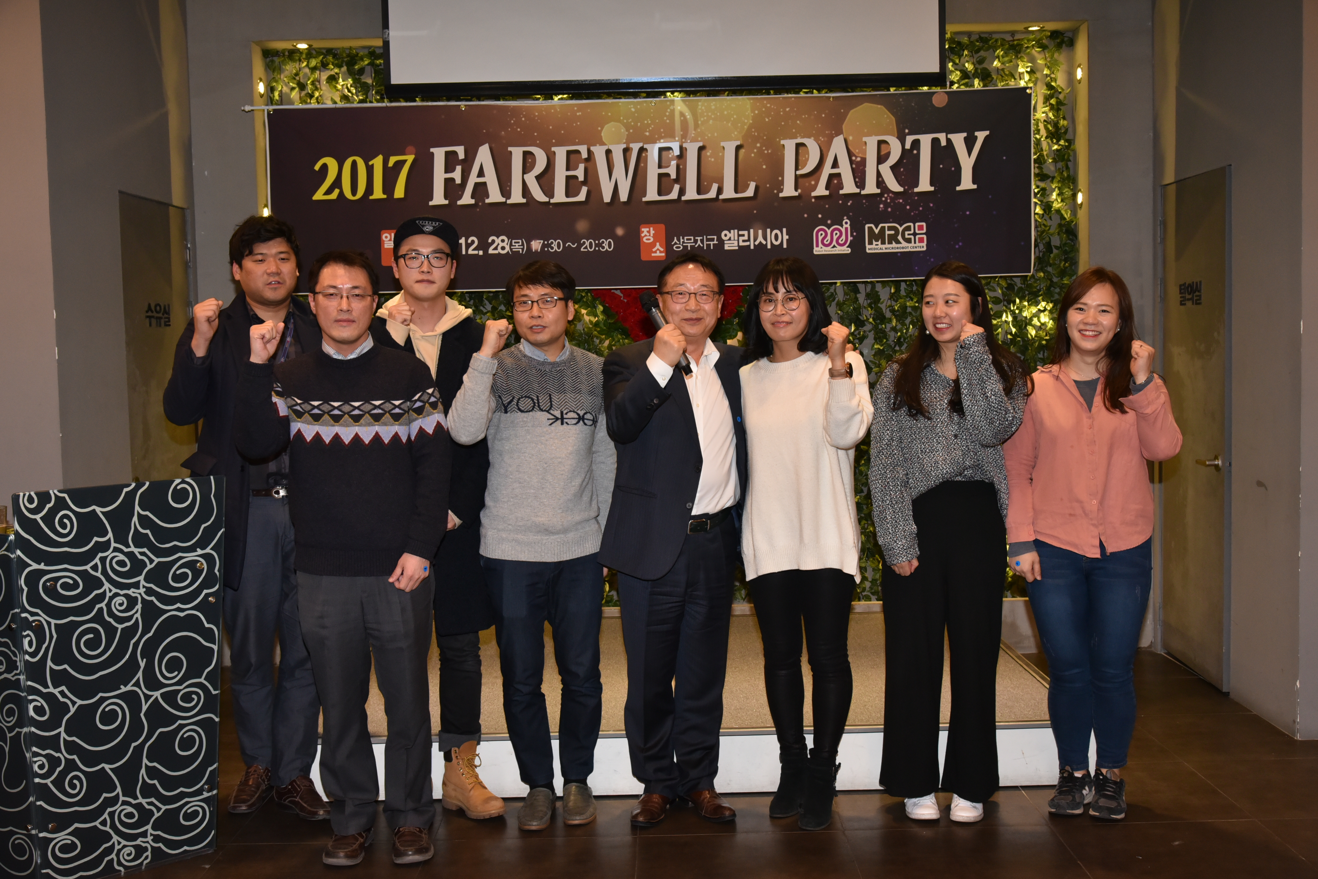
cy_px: 440
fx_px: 1391
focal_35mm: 38
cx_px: 659
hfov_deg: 50.7
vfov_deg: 35.1
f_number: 7.1
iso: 1600
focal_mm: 38
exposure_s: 1/60
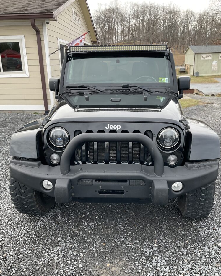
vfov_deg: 57.1
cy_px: 151
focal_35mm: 31
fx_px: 253
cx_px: 111
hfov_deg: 47.1
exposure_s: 1/120
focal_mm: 3
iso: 16
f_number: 1.8
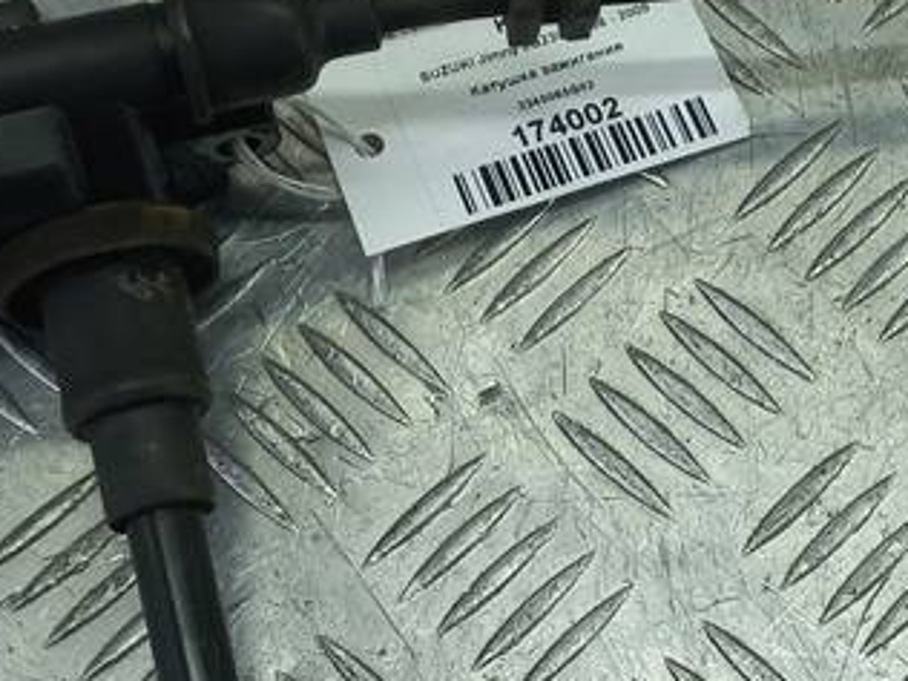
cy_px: 348
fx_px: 2125
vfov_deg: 18.2
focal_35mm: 81
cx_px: 738
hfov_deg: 23.7
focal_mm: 4.6
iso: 40
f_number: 1.8
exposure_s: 1/50
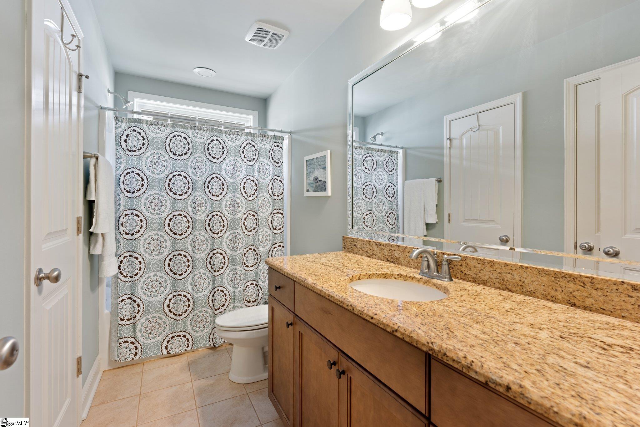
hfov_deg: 96.7
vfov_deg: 73.7
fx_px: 284
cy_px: 214
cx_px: 320
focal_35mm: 16
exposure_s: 1/1.67
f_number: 8
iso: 200
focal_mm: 16
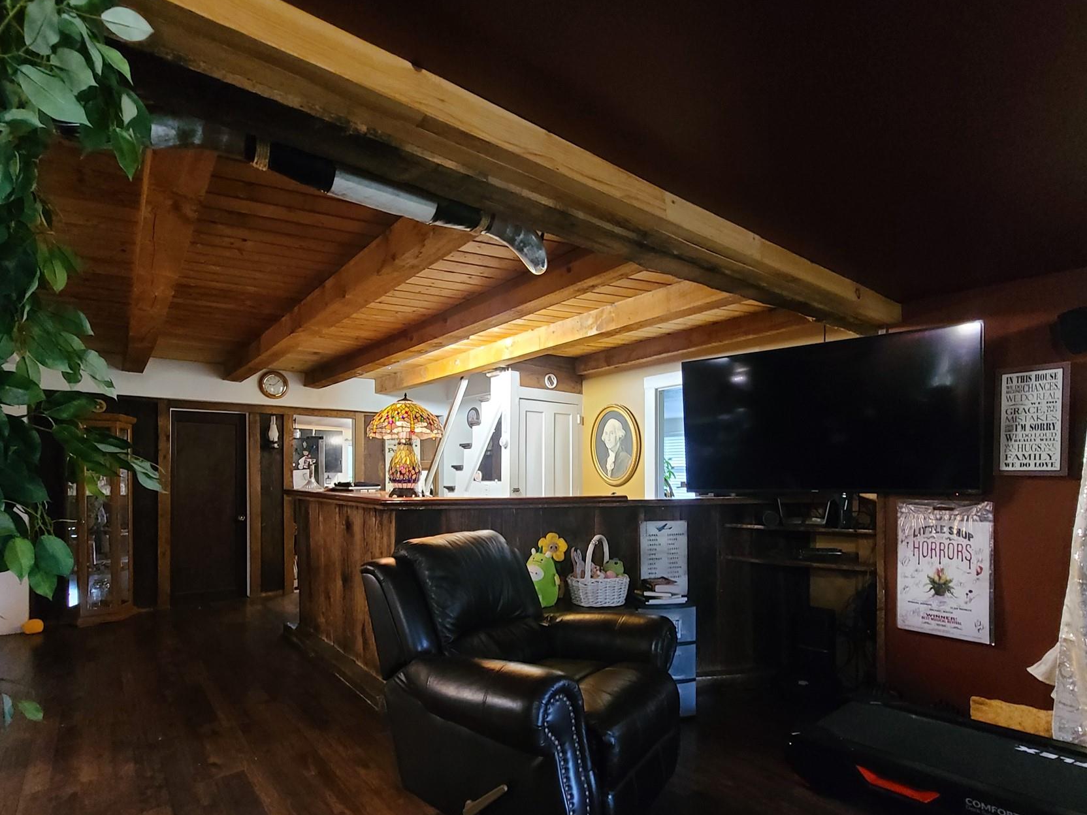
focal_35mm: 16
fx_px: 502
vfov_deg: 77.3
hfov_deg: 94.3
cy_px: 485
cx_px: 502
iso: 800
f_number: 2.2
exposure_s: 1/24
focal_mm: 2.2
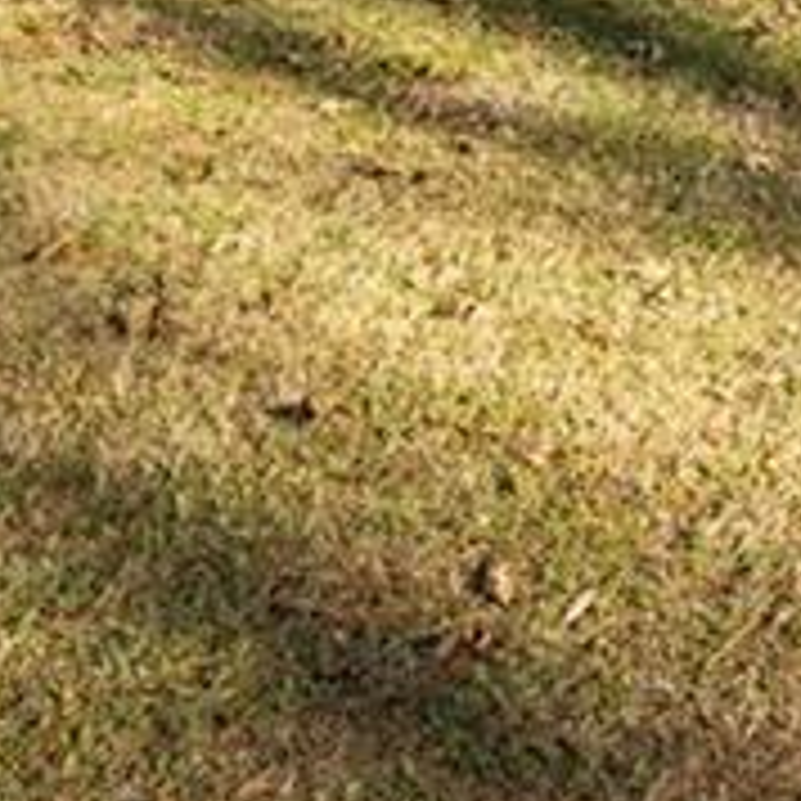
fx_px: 2042
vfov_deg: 18.1
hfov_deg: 17.4
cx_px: 1498
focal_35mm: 78
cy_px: -594
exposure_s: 1/50
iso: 100
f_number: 8
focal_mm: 16
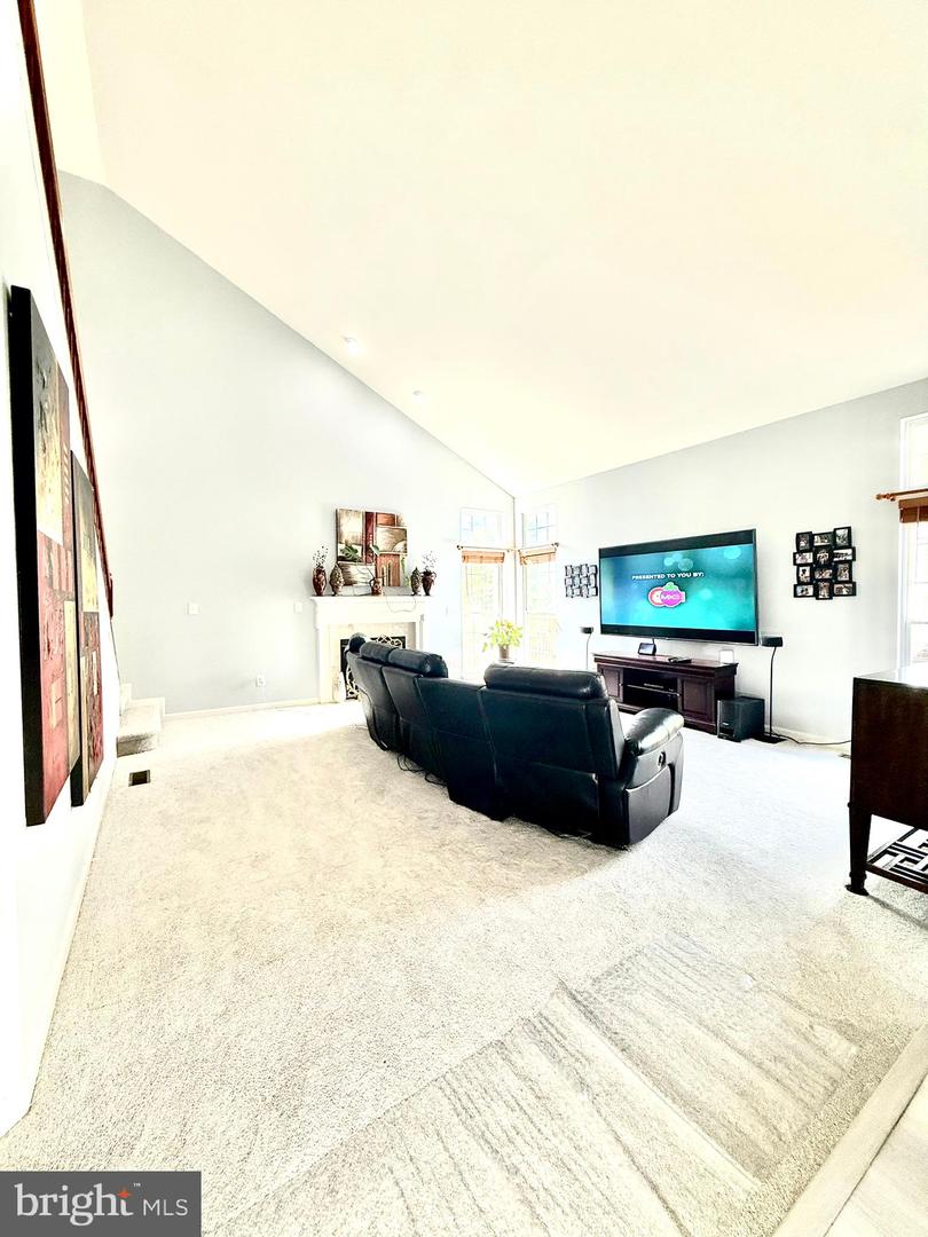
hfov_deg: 85.7
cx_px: 464
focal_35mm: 14
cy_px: 618
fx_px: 500
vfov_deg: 102.1
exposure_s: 1/120
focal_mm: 2.22
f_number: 2.2
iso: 100
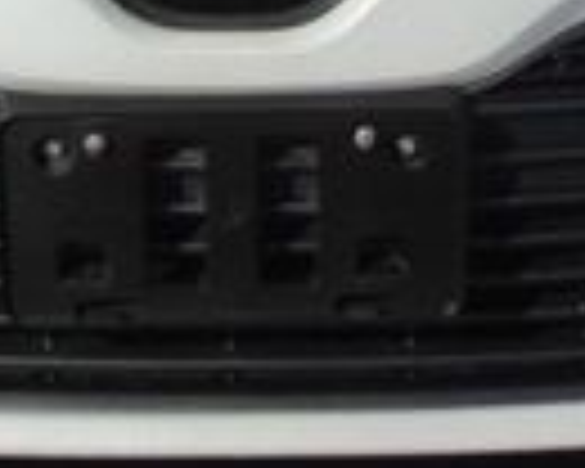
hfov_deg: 15.4
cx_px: 234
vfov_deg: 11.7
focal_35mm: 125
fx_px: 2164
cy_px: -261
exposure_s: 1/400
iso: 100
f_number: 8
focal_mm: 4.6
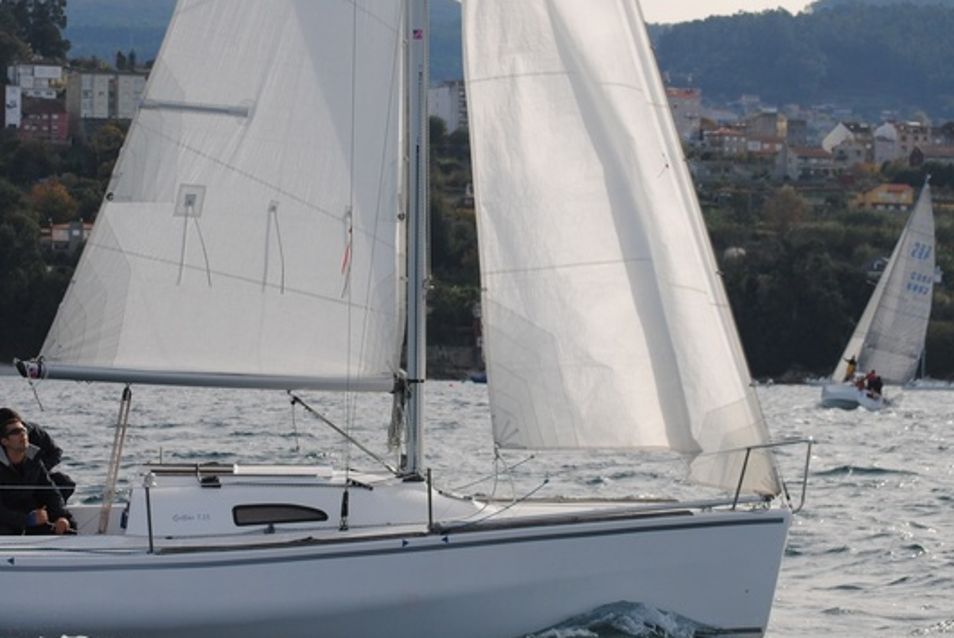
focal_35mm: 152
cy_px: 307
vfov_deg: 9.0
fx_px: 4031
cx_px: 329
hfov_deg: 13.5
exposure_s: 1/640
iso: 100
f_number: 6.3
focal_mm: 60
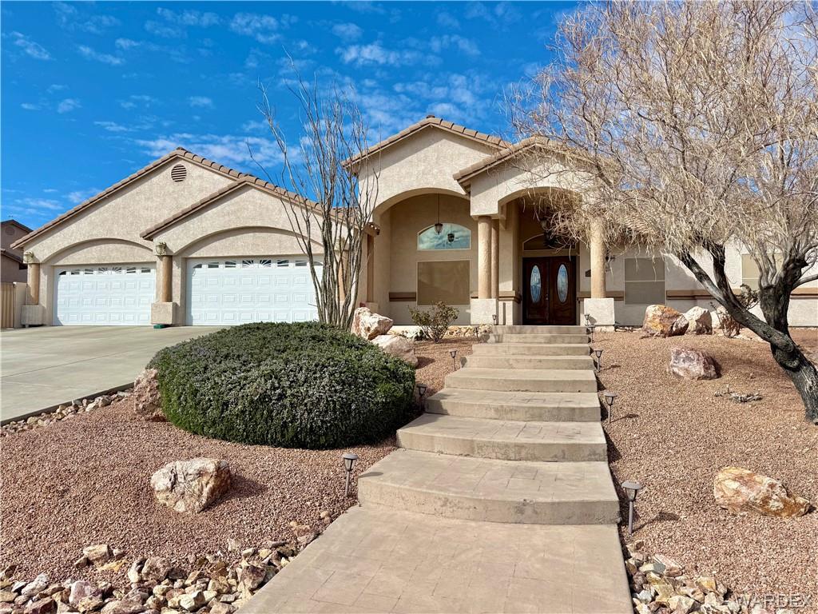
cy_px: 307
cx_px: 409
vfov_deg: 56.8
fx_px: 567
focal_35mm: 24
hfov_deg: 71.6
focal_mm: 6.76
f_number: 1.78
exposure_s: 1/7353
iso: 80
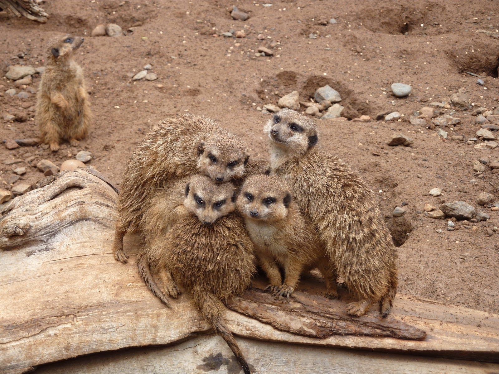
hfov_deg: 15.4
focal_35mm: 128
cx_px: 250
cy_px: 187
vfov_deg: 11.6
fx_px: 1845
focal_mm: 21
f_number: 4.4
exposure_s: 1/50
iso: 80
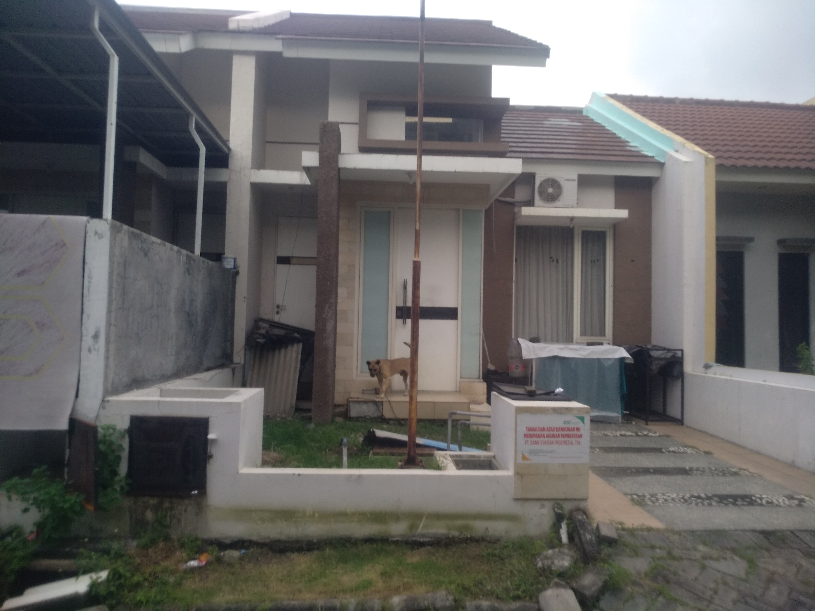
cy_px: 306
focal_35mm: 22
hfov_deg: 76.4
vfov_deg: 61.1
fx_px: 518
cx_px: 408
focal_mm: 3.81
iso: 125
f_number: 2.2
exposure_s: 1/124
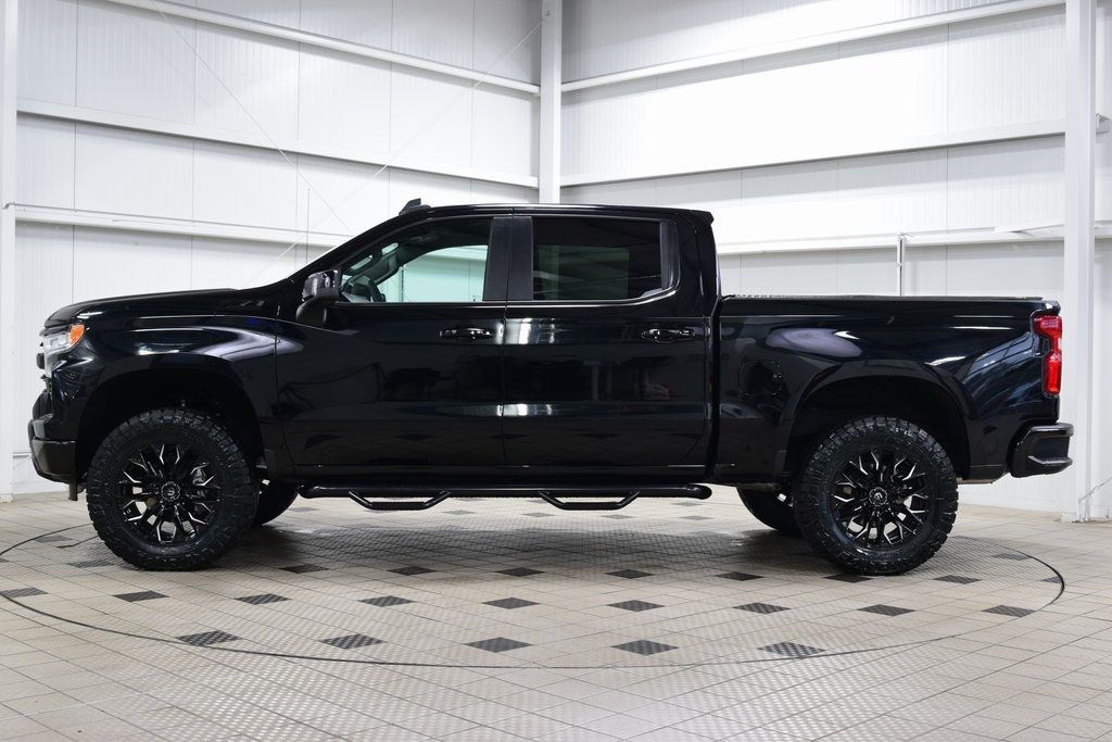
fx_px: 1297
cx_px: 556
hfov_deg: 46.4
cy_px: 371
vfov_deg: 31.9
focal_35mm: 42
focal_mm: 28
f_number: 6.3
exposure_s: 1/15
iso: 640
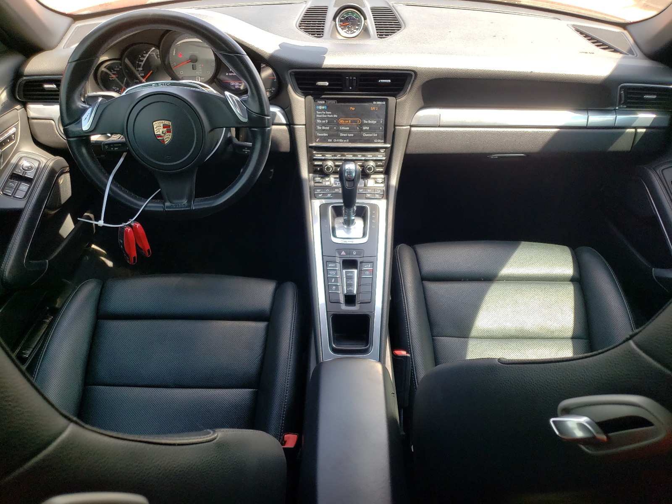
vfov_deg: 53.1
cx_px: 336
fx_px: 505
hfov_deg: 67.3
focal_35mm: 26
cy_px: 252
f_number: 1.5
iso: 50
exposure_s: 1/200
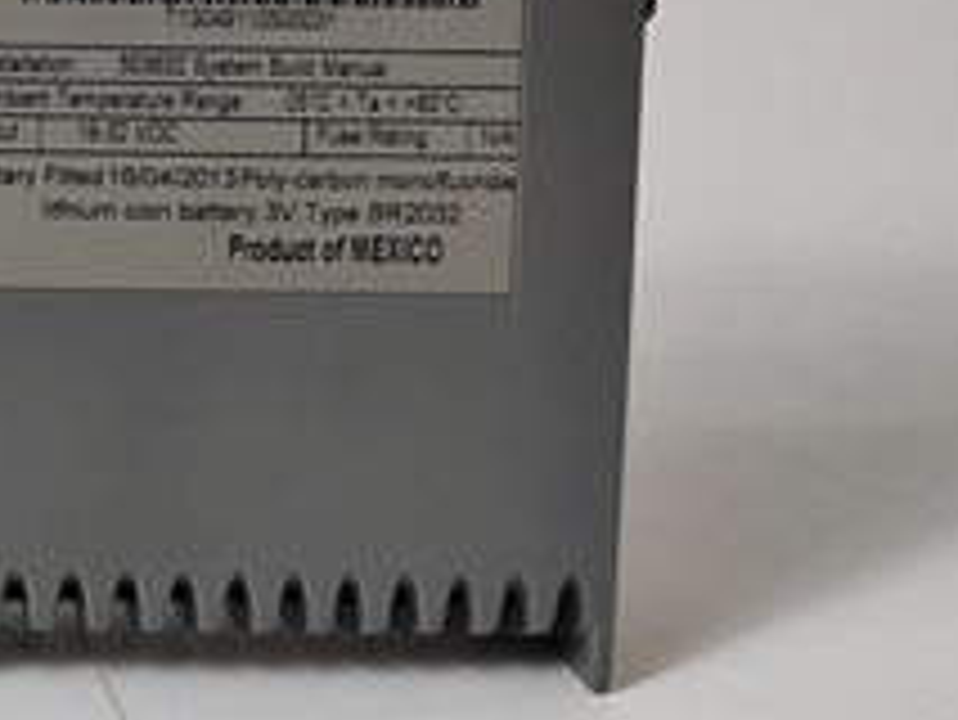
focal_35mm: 54
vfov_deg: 25.3
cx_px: -45
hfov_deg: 32.1
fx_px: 1495
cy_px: -52
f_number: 1.9
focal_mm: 5.52
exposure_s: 1/120
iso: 528
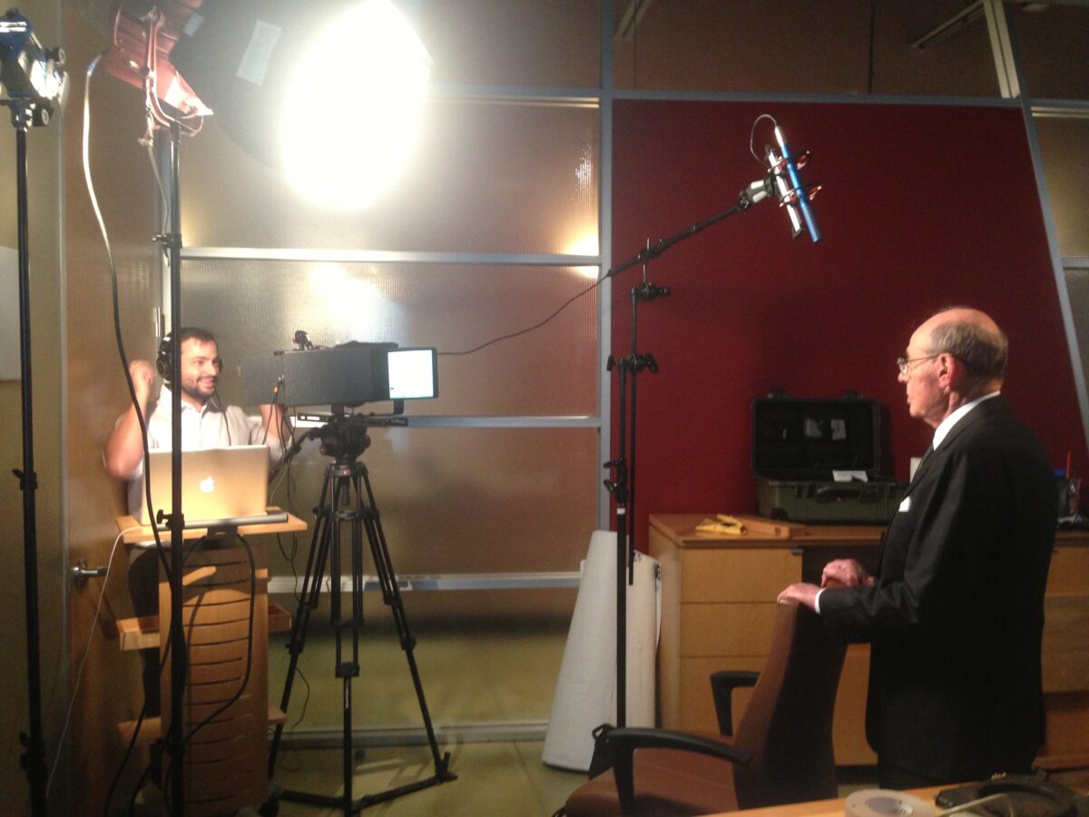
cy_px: 408
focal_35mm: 33
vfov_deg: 42.9
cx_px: 544
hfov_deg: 55.4
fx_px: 1038
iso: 250
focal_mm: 4.13
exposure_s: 1/20
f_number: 2.4
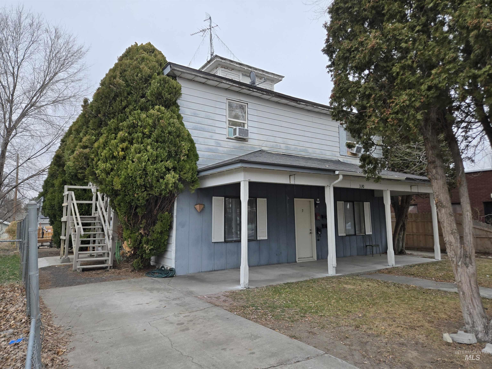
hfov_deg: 73.9
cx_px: 246
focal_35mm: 23
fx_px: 327
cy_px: 184
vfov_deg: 58.9
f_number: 1.8
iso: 80
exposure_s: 1/1700
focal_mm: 5.4
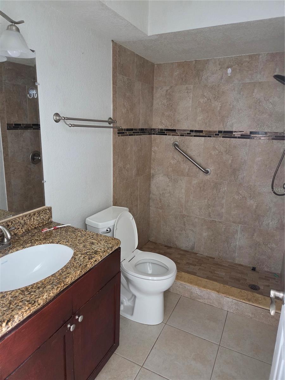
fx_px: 252
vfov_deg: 73.9
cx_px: 142
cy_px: 190
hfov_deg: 58.9
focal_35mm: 23
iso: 1250
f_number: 1.8
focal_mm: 5.4
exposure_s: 1/120
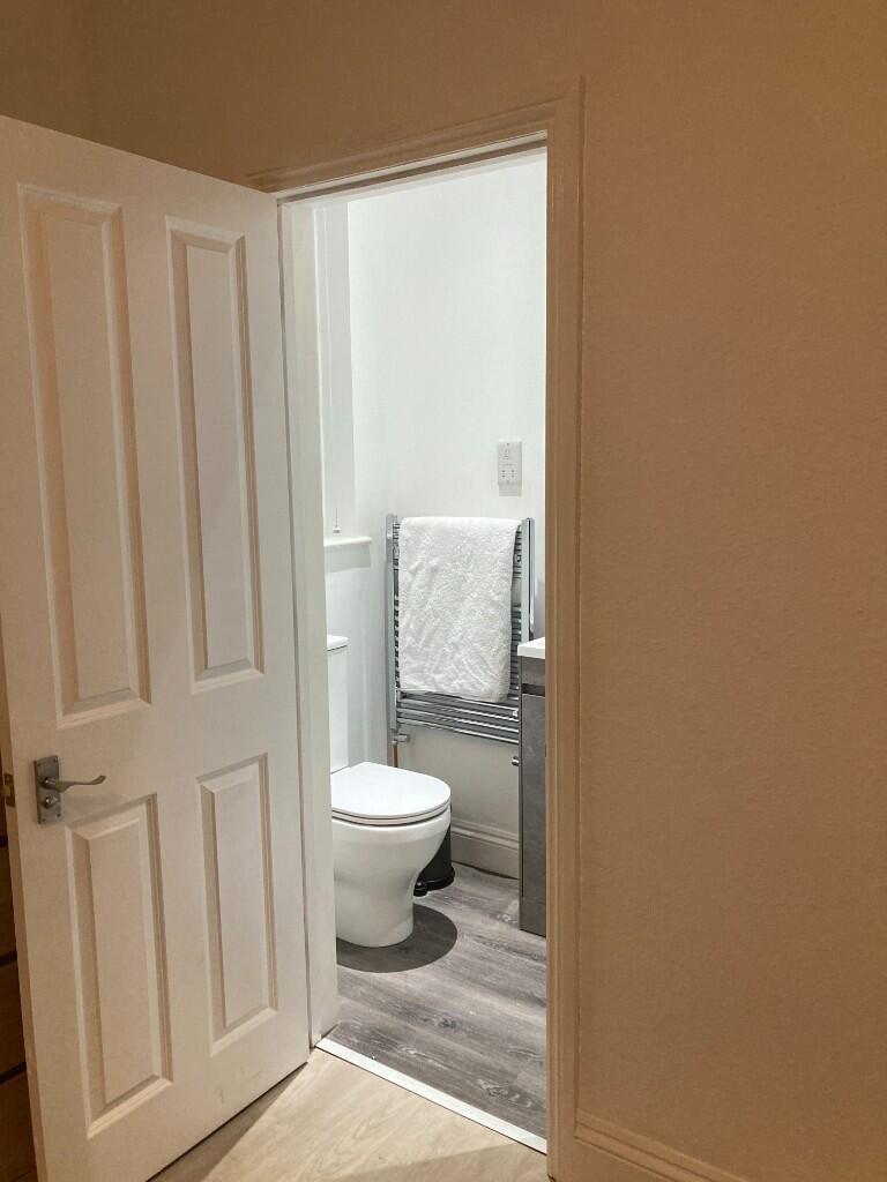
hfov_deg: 49.7
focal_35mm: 28
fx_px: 957
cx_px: 444
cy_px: 591
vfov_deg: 63.4
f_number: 1.8
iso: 320
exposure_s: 1/50
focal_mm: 3.99
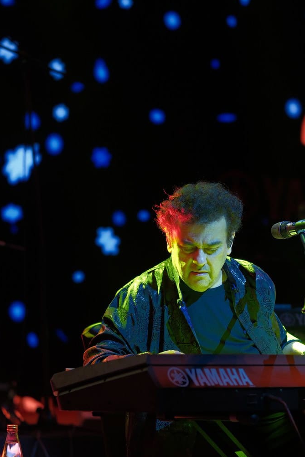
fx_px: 1702
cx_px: 198
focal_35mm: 134
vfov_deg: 15.3
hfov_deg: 10.2
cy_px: 317
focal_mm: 56
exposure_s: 1/160
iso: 80
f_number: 1.4
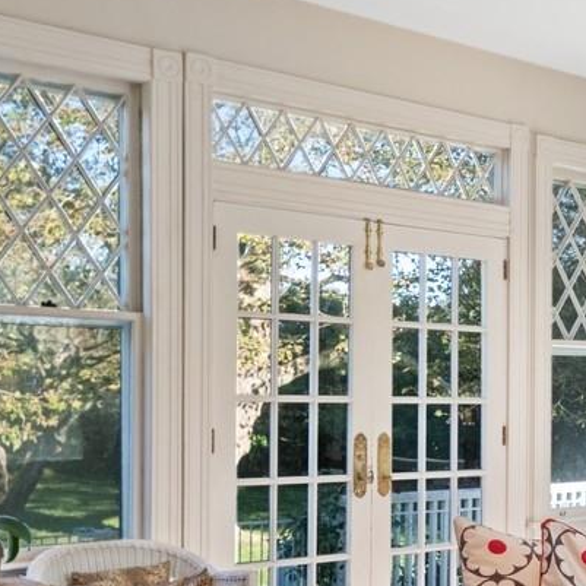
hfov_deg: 26.4
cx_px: 605
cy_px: 457
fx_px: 1168
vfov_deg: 27.7
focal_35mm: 61
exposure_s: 1/50
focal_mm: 16
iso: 800
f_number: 8
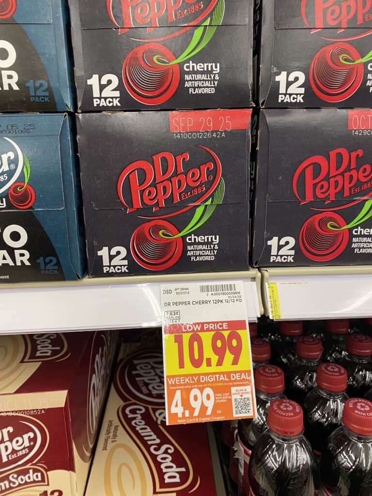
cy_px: 248
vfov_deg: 67.3
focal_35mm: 26
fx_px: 373
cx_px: 186
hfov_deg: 53.1
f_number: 1.8
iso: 80
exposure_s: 1/42
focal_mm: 4.25
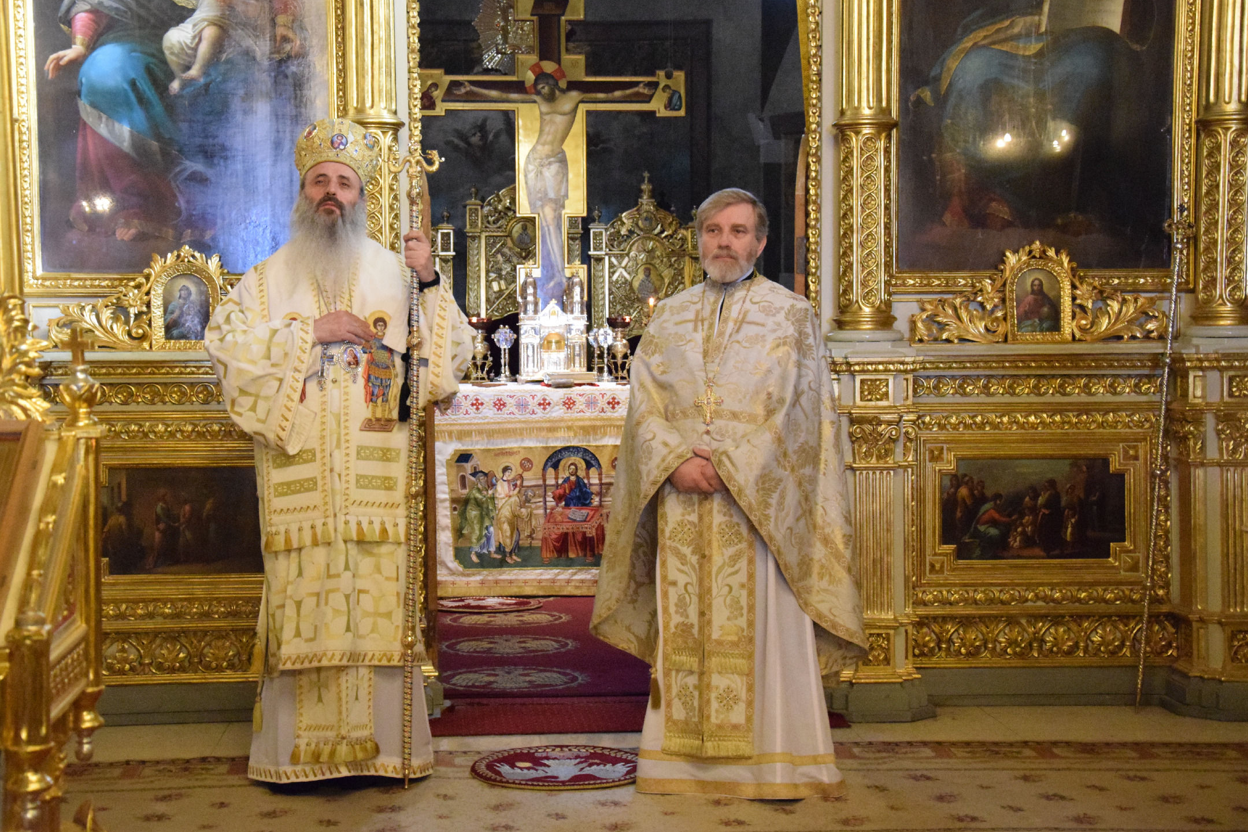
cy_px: 412
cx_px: 601
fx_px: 2080
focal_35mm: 60
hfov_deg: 33.4
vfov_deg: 22.6
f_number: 4.5
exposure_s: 1/60
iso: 8000
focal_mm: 38
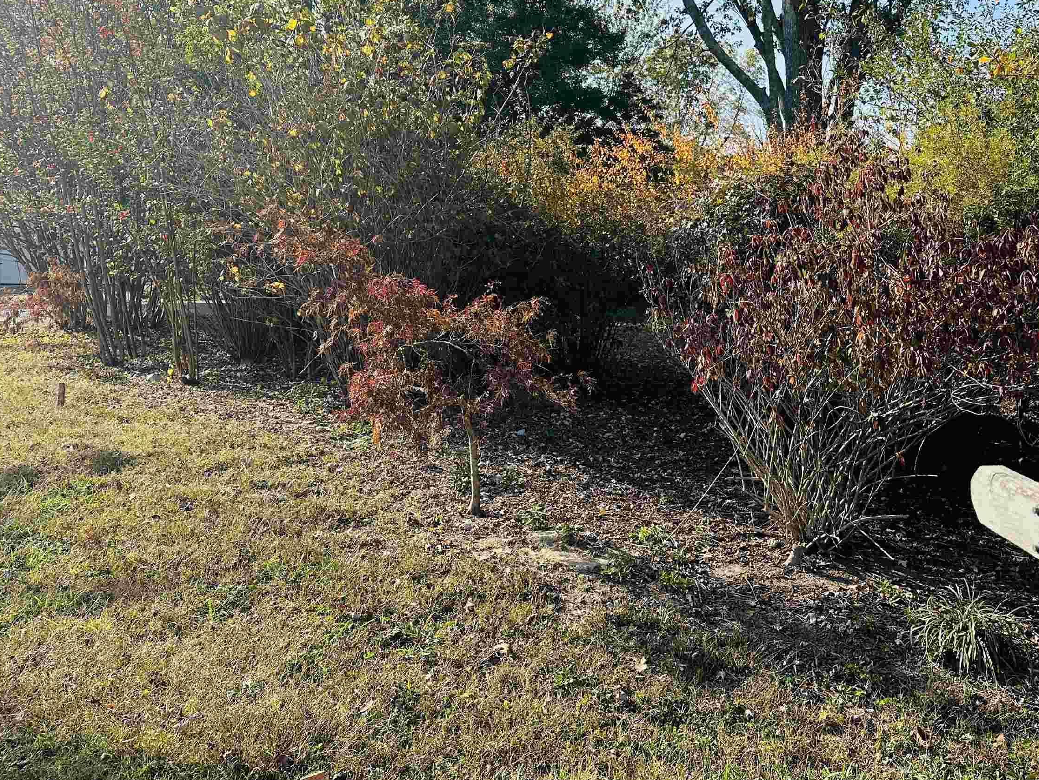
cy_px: 257
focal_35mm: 33
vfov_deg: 42.4
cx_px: 636
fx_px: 991
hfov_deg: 54.8
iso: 80
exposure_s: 1/1845
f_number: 1.78
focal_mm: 6.86
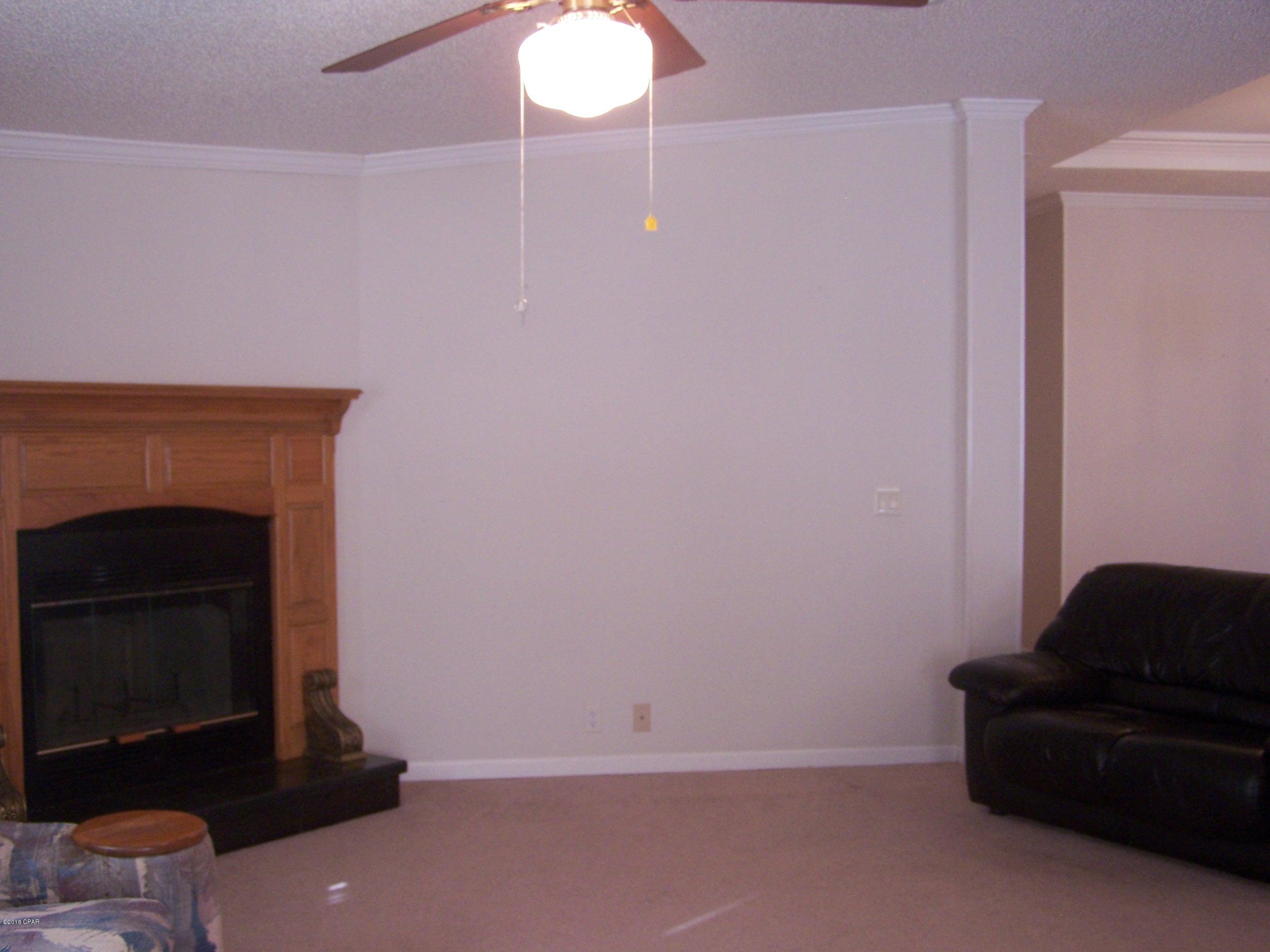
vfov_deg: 37.7
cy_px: 476
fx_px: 1394
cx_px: 635
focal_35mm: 38
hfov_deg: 49.0
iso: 140
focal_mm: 6.3
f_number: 2.8
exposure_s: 1/20
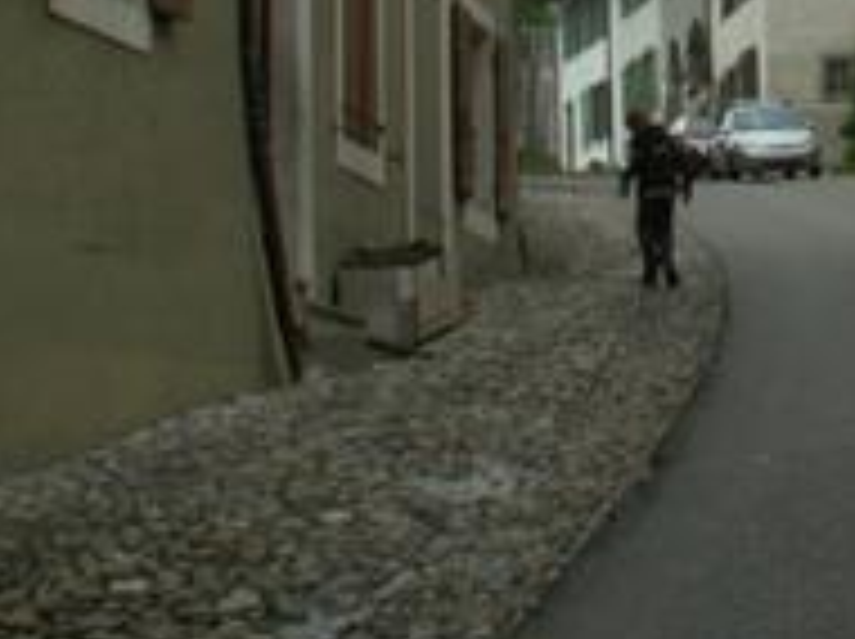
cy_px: -234
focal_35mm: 118
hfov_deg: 16.3
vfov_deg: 12.1
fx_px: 2911
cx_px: 914
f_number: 5.6
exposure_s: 1/200
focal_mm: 5.86
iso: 50
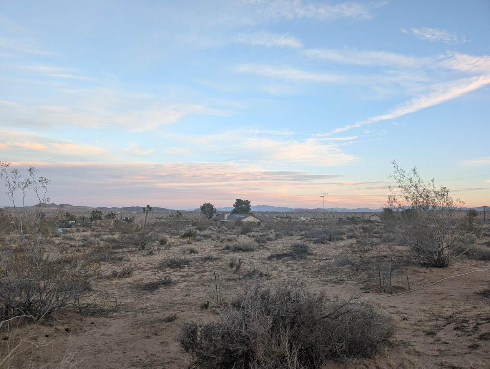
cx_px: 245
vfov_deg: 56.9
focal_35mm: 24
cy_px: 184
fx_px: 340
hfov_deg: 71.5
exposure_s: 1/71.2
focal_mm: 6.9
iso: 32
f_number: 1.68
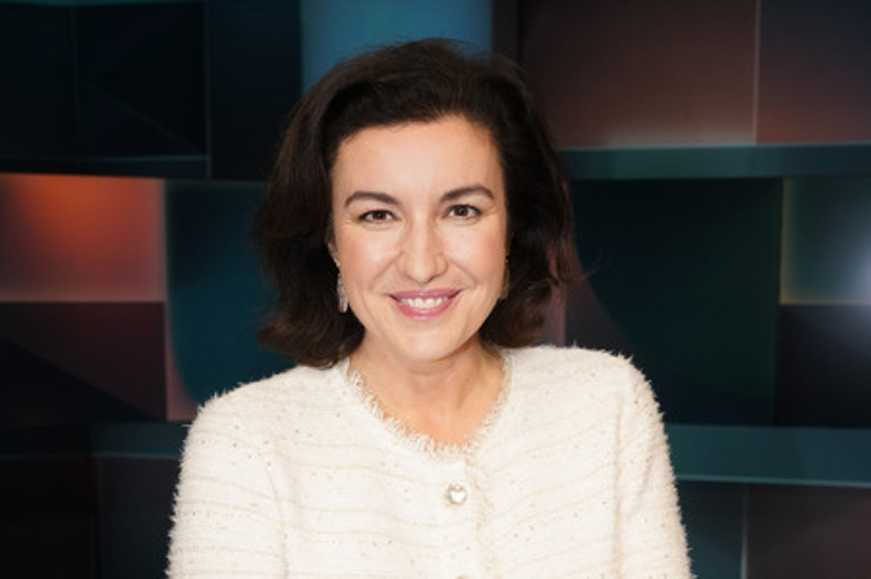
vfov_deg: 37.8
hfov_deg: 54.5
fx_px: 846
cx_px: 436
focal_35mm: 35
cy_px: 290
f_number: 5.6
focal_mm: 35
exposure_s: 1/125
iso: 2000
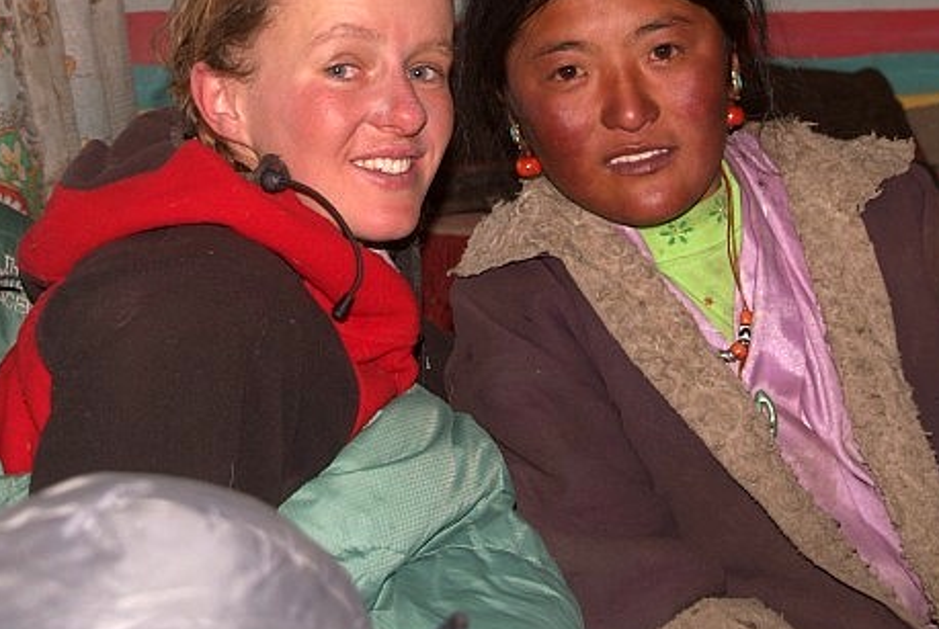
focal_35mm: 89
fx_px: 2325
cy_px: 183
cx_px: 508
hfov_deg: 22.8
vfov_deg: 15.4
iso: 100
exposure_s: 1/60
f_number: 4.5
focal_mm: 34
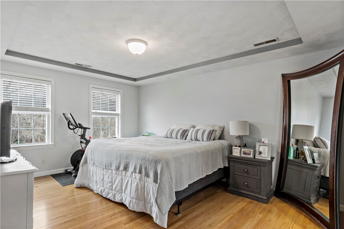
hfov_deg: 90.0
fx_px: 172
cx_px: 172
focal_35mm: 18
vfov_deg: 67.4
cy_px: 114
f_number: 22
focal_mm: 18
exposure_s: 1
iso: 125
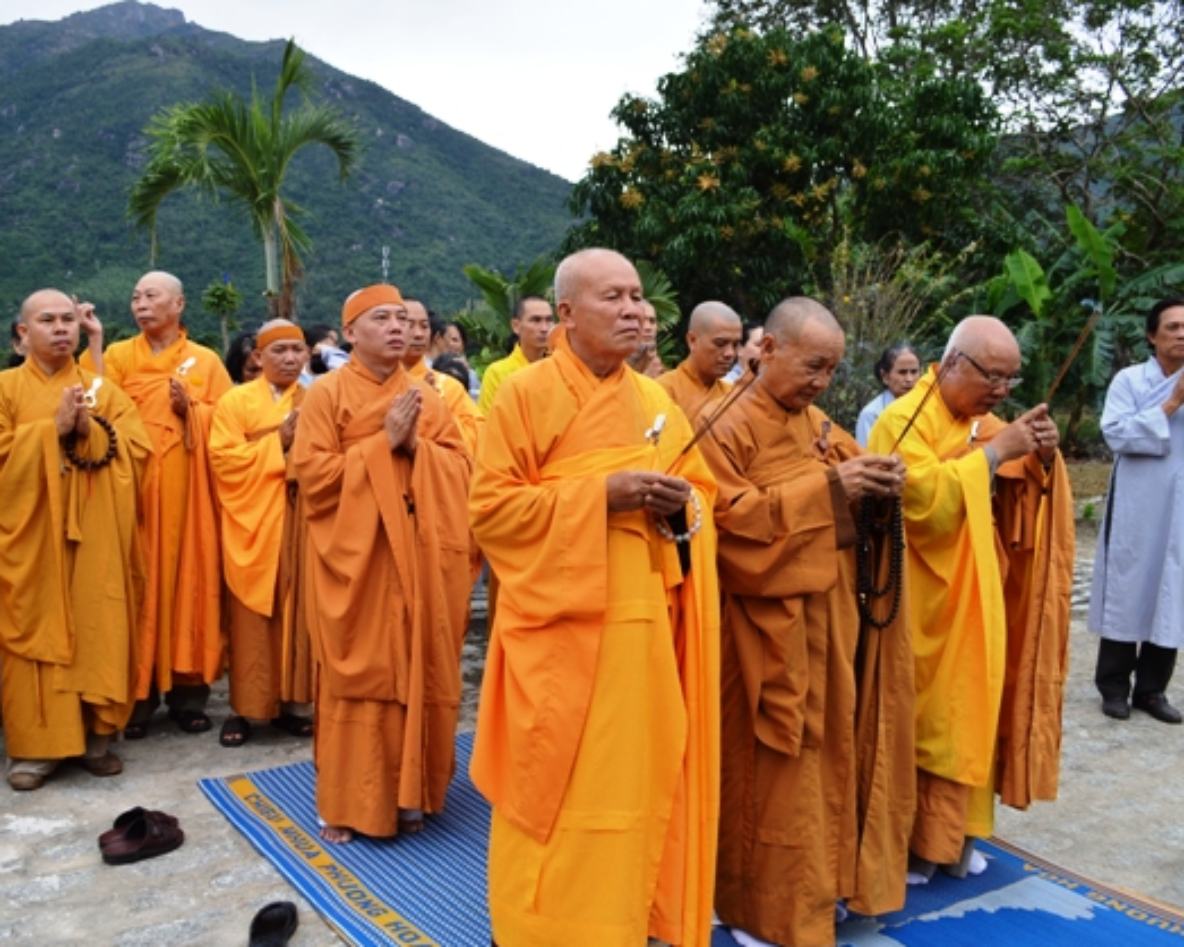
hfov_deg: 57.0
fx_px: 1086
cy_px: 478
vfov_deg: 47.1
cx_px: 509
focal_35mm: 31
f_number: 6.3
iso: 100
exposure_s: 1/160
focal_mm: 18
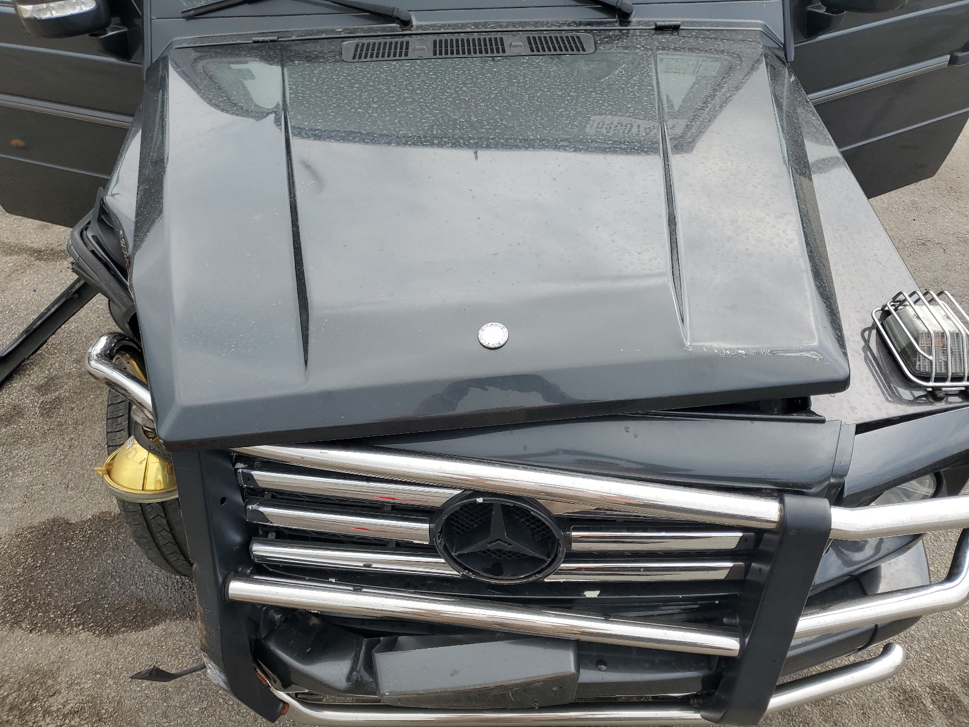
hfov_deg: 67.3
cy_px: 364
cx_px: 484
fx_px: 728
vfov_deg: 53.1
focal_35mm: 26
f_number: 1.5
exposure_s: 1/2000
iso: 50
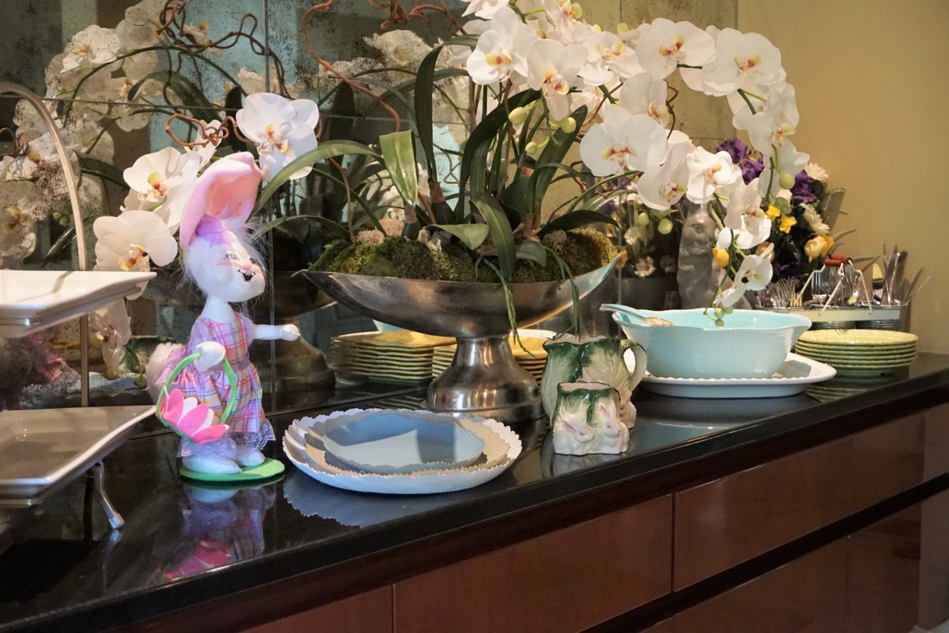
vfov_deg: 28.9
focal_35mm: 46
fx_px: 1226
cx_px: 474
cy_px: 316
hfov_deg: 42.3
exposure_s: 1/100
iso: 3200
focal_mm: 31
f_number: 5
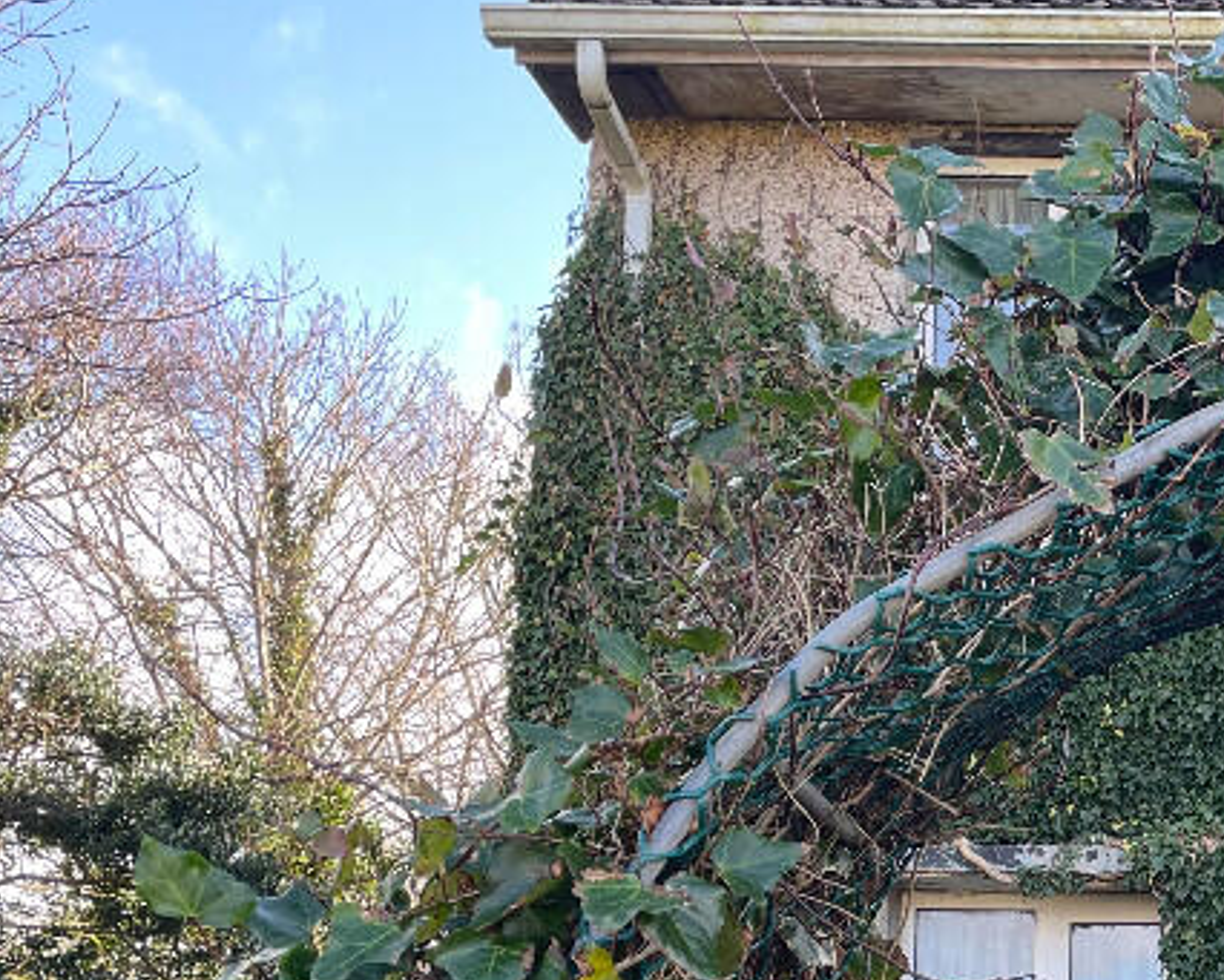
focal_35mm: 61
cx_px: 1353
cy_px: 1017
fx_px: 2210
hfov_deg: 28.1
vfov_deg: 23.7
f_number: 1.6
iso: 32
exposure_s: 1/156
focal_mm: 4.2
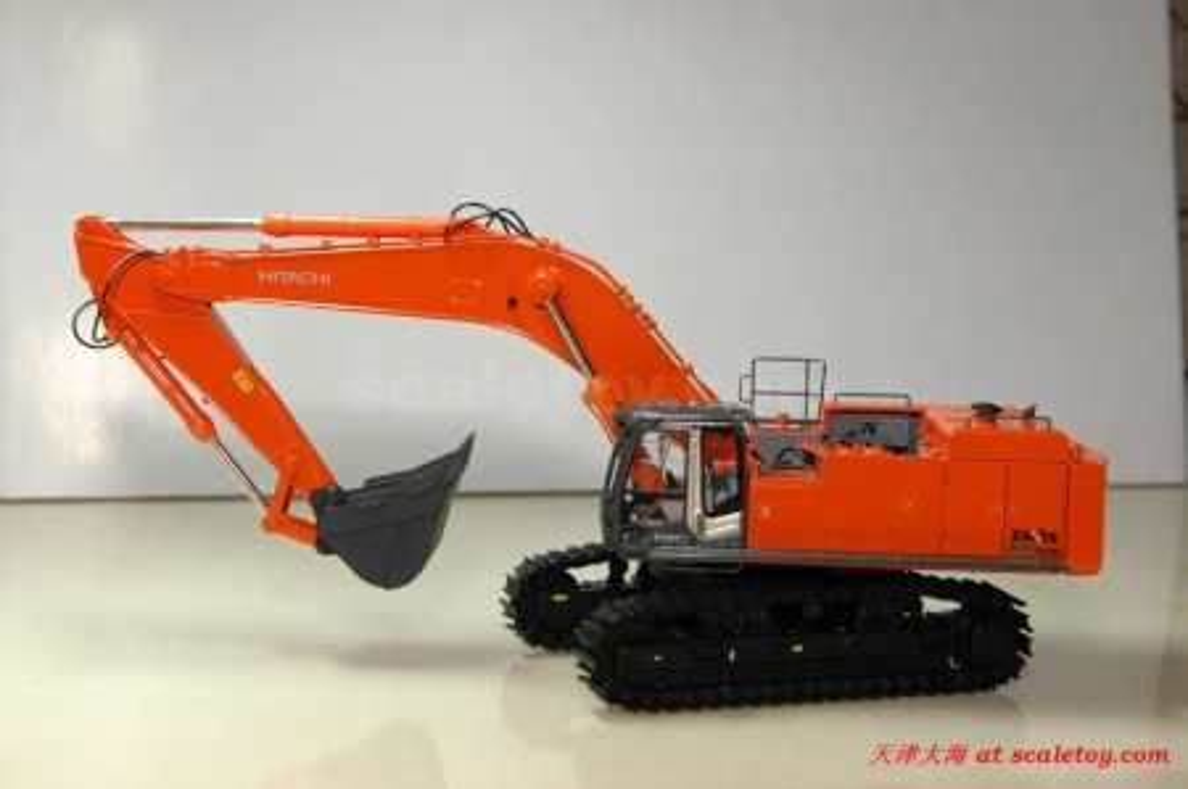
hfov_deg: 35.1
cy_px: 394
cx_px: 594
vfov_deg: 23.7
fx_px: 1879
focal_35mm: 57
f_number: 8
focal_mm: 38
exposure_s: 1/10
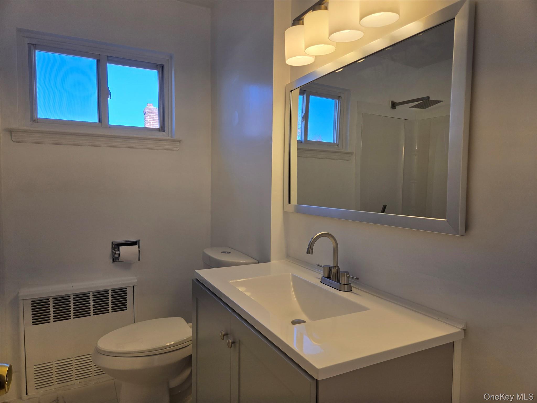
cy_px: 202
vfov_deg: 58.9
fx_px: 357
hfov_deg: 73.9
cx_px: 268
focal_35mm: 23
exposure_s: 1/383
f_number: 1.8
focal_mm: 5.4
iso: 25
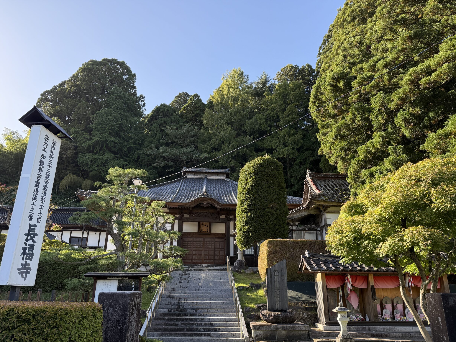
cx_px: 226
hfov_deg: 69.4
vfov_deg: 54.9
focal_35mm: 25
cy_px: 177
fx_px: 329
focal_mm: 6.76
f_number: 1.78
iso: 100
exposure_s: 1/898
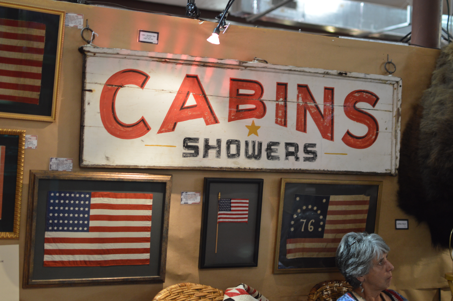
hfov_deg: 37.9
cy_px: 150
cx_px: 226
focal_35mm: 52
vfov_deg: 25.7
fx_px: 660
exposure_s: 1/60
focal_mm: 35
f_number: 2
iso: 400
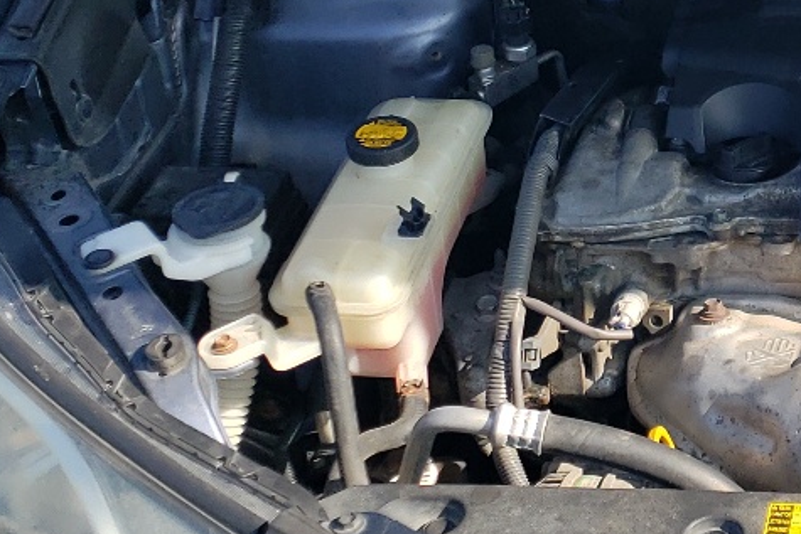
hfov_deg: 20.5
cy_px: 30
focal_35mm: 91
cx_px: 1034
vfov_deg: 14.8
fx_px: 2025
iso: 50
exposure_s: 1/1250
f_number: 1.5
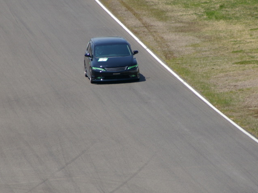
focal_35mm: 584
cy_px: 80
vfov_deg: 2.5
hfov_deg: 3.4
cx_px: 129
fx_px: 4353
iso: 200
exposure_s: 1/500
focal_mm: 250
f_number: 9.5
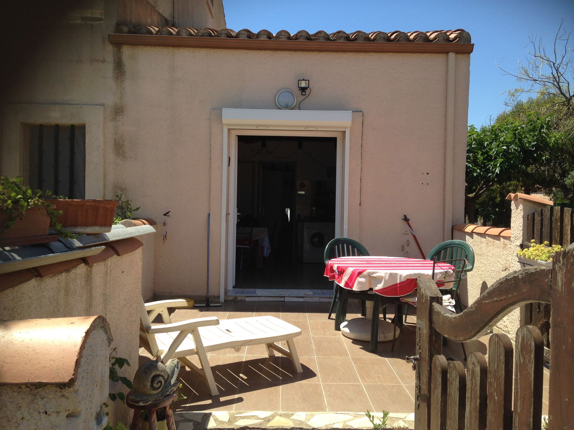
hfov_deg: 55.4
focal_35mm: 33
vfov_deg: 42.9
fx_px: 547
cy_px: 215
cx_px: 287
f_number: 2.4
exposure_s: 1/1130
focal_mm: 4.12
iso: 50
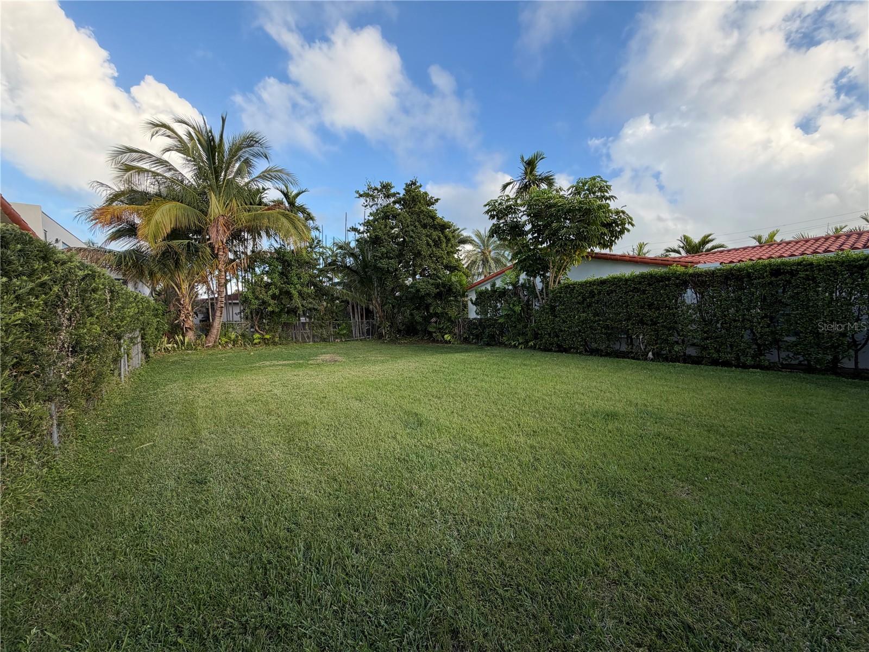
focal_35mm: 14
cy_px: 326
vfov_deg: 85.7
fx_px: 351
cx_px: 434
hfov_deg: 102.1
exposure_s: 1/502
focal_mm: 2.22
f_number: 2.2
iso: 50
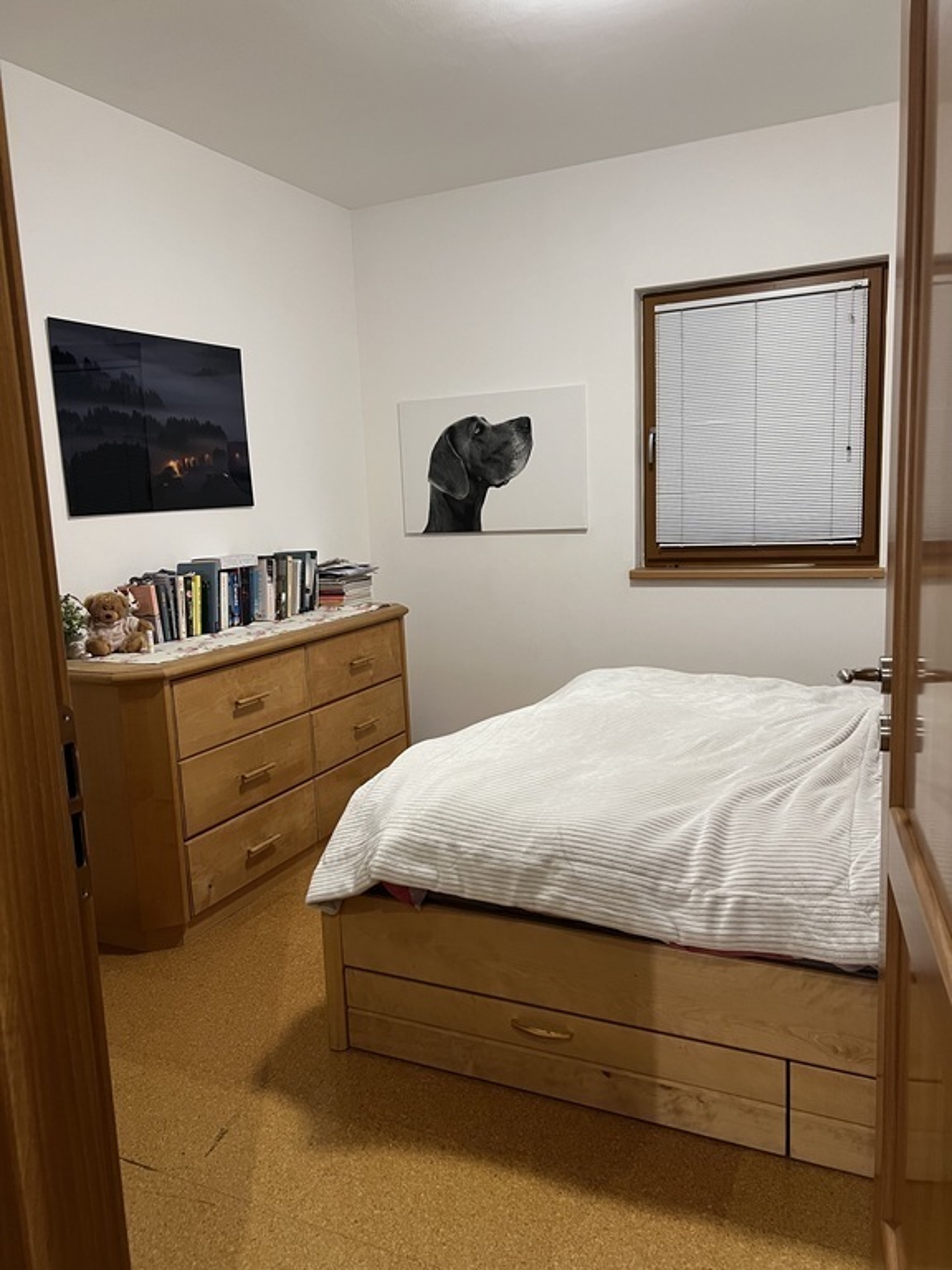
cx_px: 476
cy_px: 635
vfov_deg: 67.3
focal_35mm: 26
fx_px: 953
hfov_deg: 53.1
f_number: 1.5
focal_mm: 5.7
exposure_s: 1/50
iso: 250
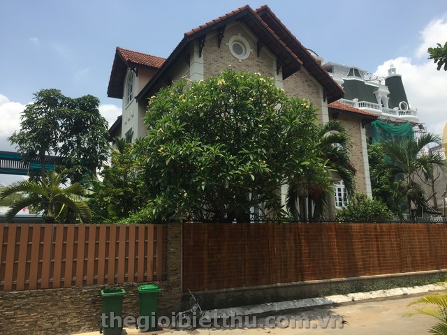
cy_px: 168
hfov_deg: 61.7
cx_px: 224
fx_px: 374
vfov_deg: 48.2
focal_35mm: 29
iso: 32
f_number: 2.2
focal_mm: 4.15
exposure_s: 1/1799
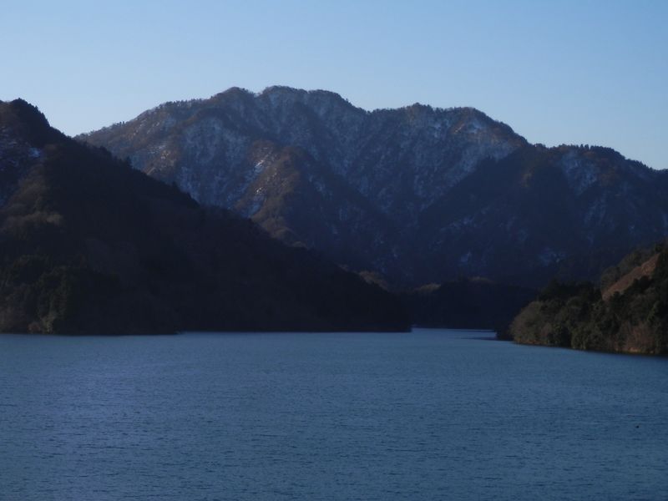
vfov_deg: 16.8
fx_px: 1698
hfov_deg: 22.3
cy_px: 250
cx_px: 334
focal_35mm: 88
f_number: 4.8
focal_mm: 15.8
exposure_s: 1/640
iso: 80
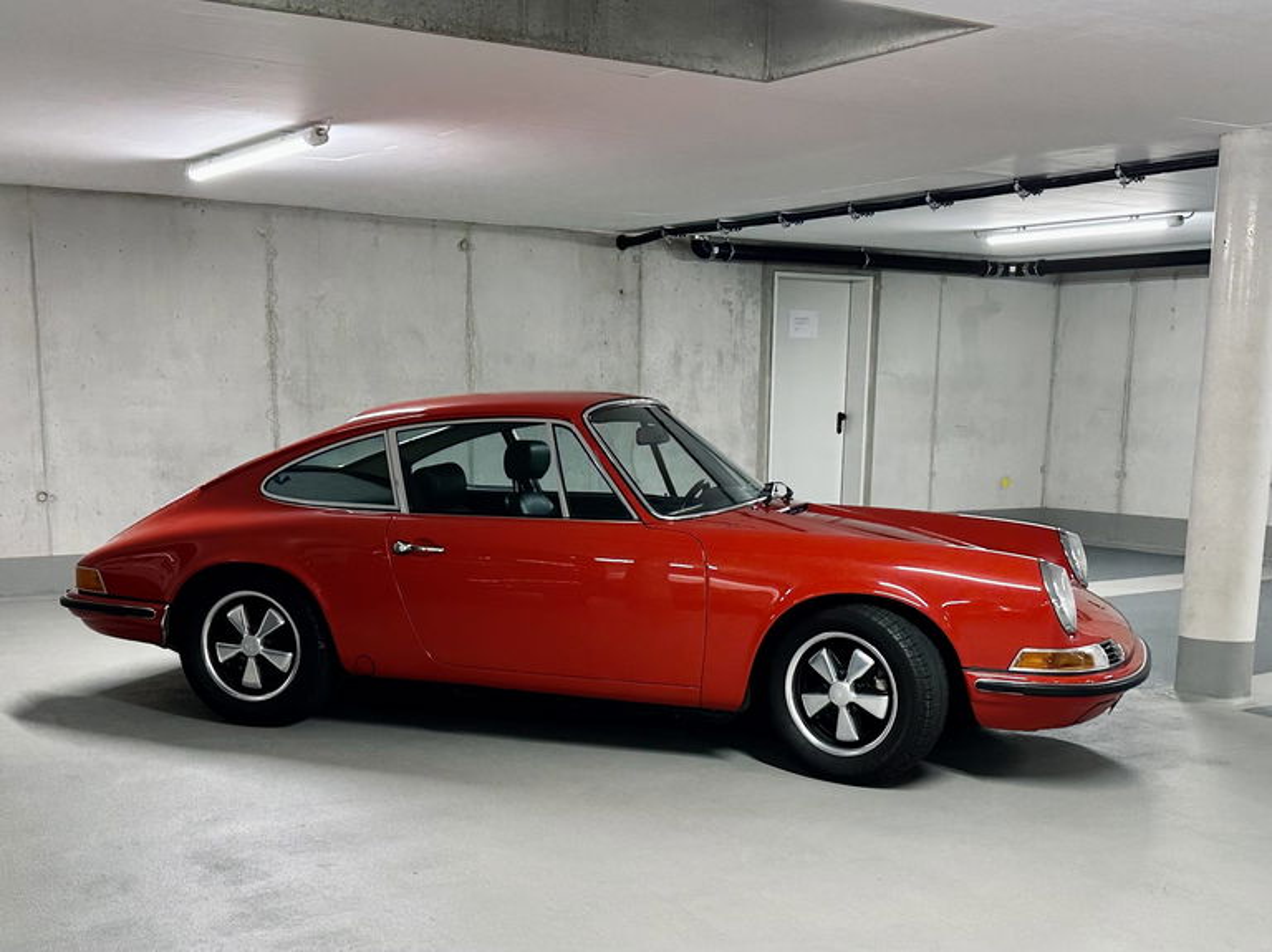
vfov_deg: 56.8
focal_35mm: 24
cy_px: 476
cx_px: 636
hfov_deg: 71.6
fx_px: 881
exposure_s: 1/50
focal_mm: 6.86
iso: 125
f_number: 1.78
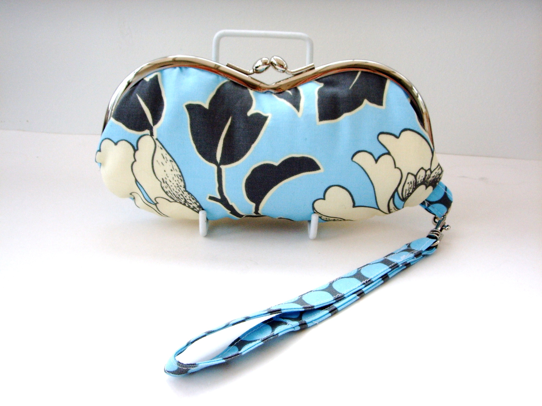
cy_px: 203
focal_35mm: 39
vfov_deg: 36.8
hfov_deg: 47.9
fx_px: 611
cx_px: 271
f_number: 6.3
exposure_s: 1/125
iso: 50
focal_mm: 6.6
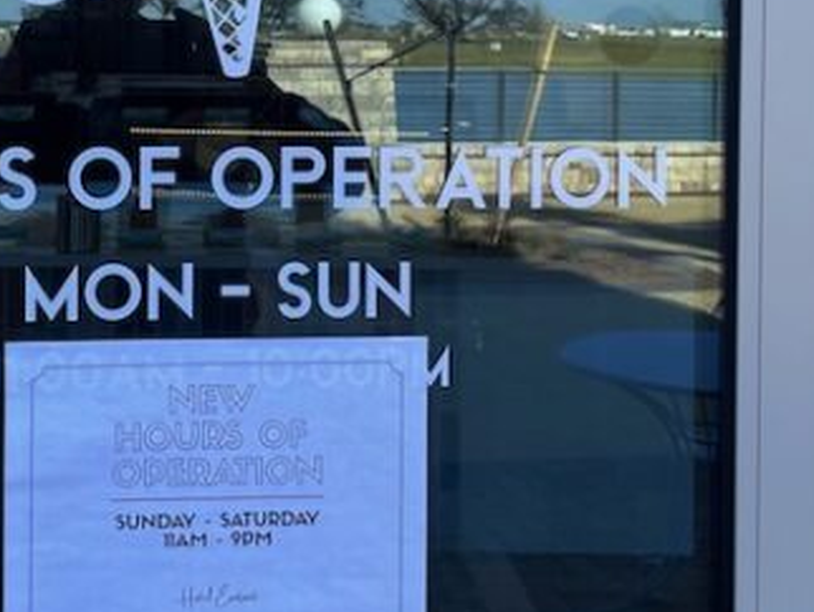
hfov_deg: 30.6
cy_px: 81
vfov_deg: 23.2
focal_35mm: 62
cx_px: 202
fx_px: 1459
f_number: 1.6
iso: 32
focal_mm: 4.2
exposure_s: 1/698
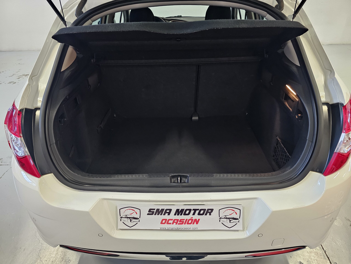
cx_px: 176
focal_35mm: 23
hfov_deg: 73.9
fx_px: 233
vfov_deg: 58.9
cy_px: 132
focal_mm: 6.3
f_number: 1.7
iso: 1000
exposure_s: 1/24
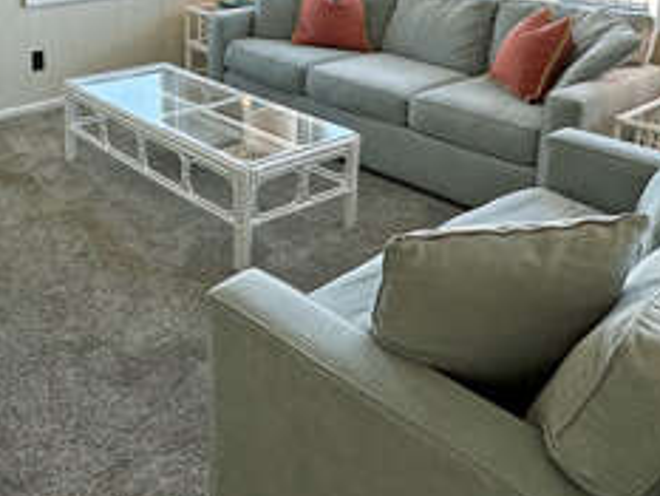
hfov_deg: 45.3
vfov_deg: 33.1
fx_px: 782
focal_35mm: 41
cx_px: 239
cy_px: 40
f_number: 2.2
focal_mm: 2.22
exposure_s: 1/120
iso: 50
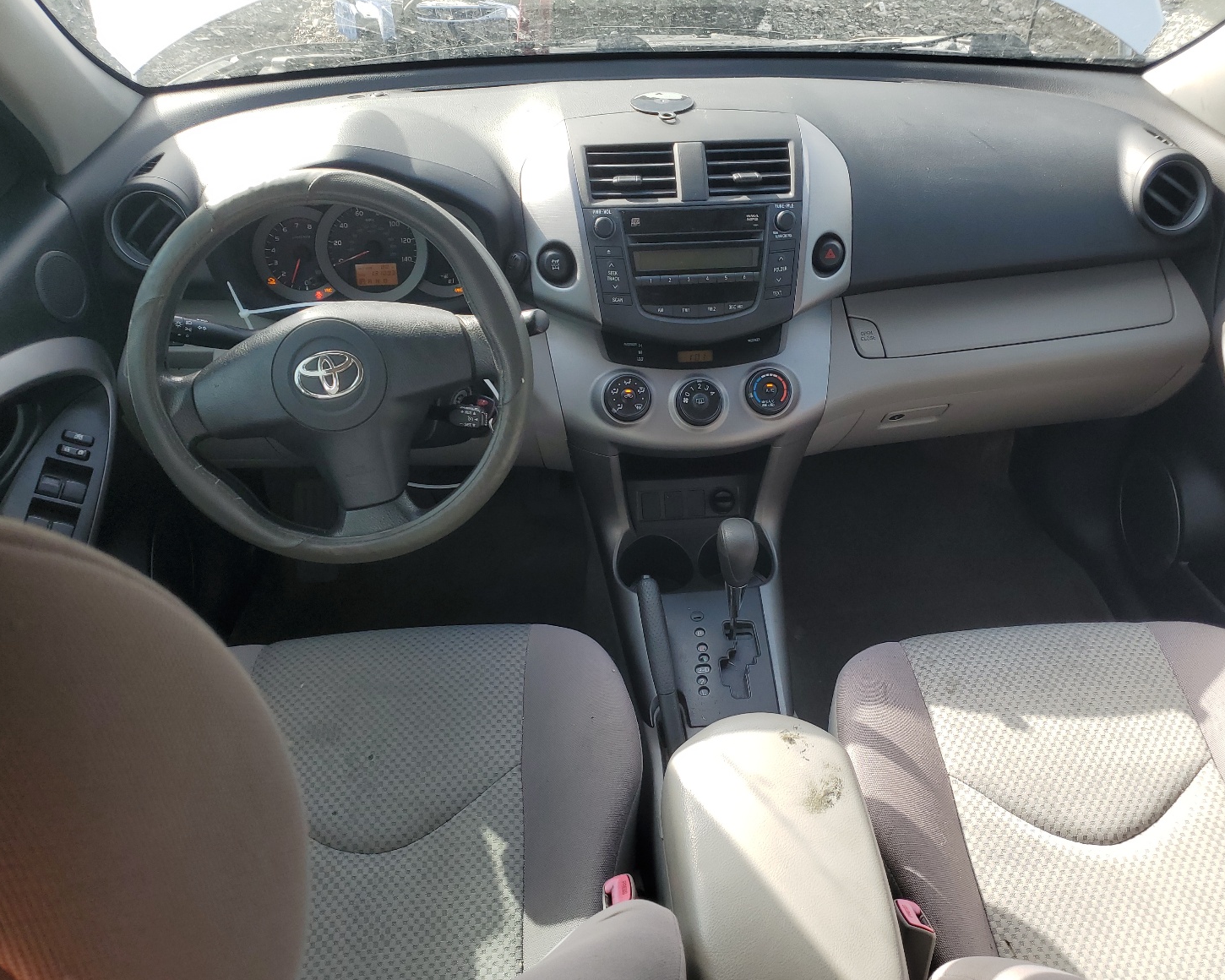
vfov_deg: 51.5
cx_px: 667
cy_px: 505
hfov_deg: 62.1
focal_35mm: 28
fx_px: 1015
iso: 50
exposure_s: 1/500
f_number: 1.5
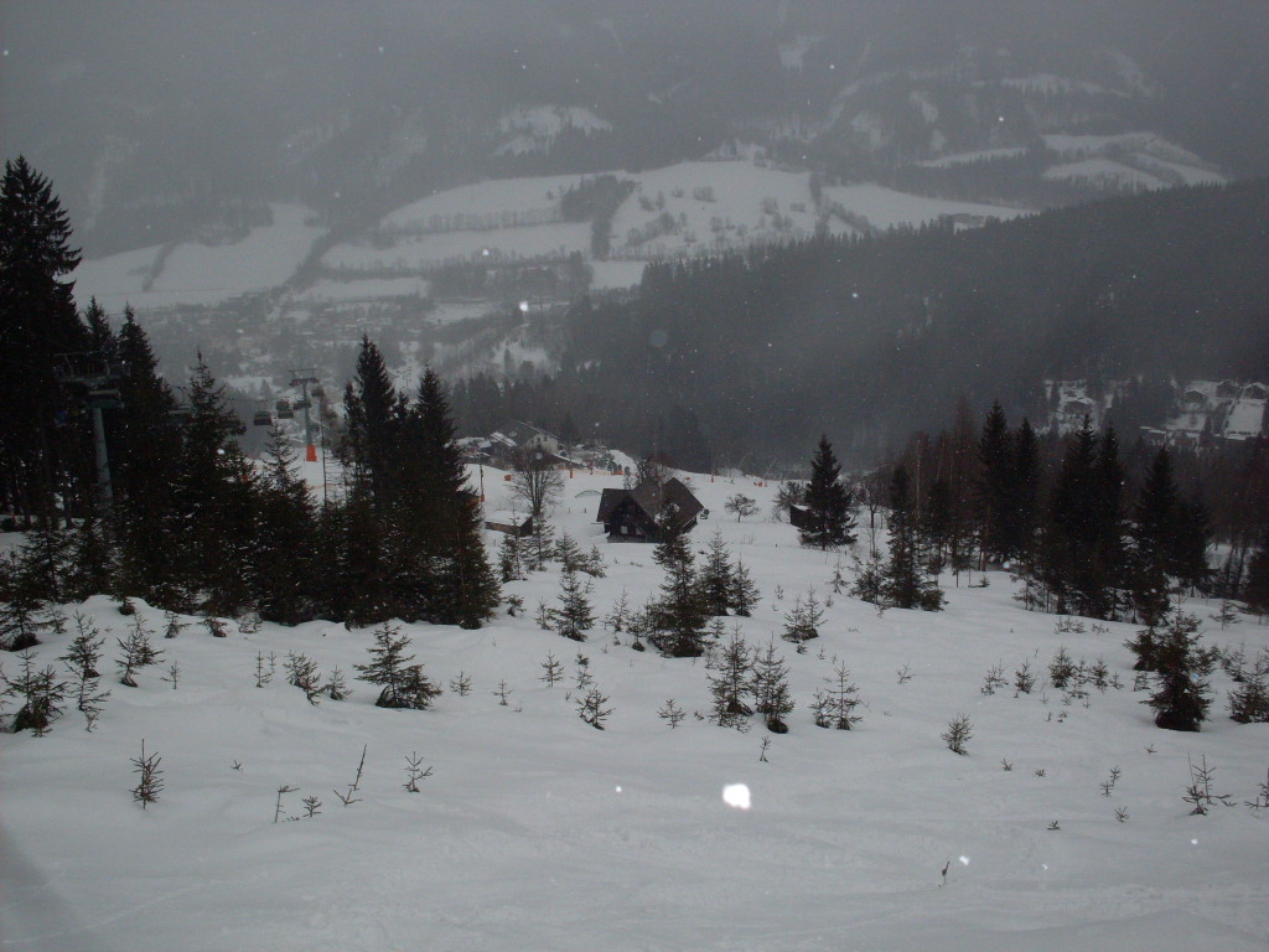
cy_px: 476
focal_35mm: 38
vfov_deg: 37.7
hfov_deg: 49.0
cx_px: 634
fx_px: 1393
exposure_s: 1/500
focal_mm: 6.3
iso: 120
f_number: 8.4
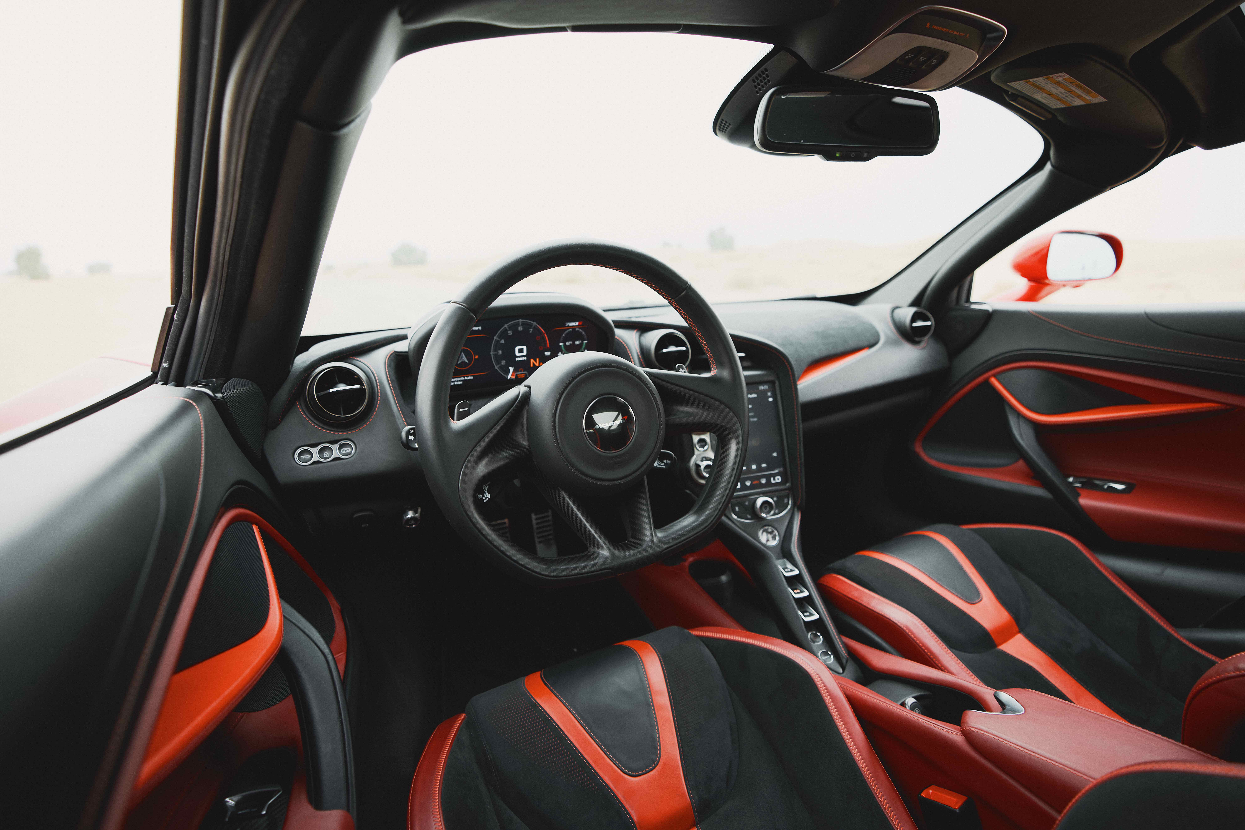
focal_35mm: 16
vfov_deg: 73.8
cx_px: 622
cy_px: 415
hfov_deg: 96.7
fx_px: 553
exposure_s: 1/100
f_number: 2.8
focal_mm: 16
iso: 100
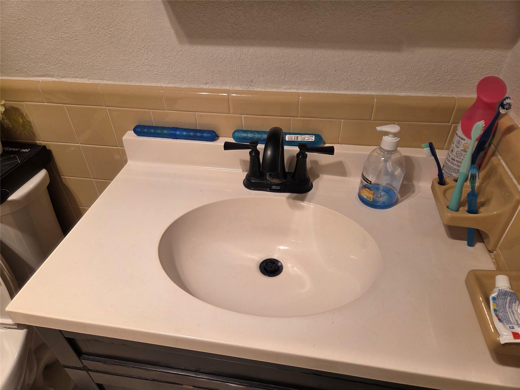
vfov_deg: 58.9
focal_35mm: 23
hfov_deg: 73.9
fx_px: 346
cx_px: 260
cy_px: 195
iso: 64
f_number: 1.8
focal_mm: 5.4
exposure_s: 1/120
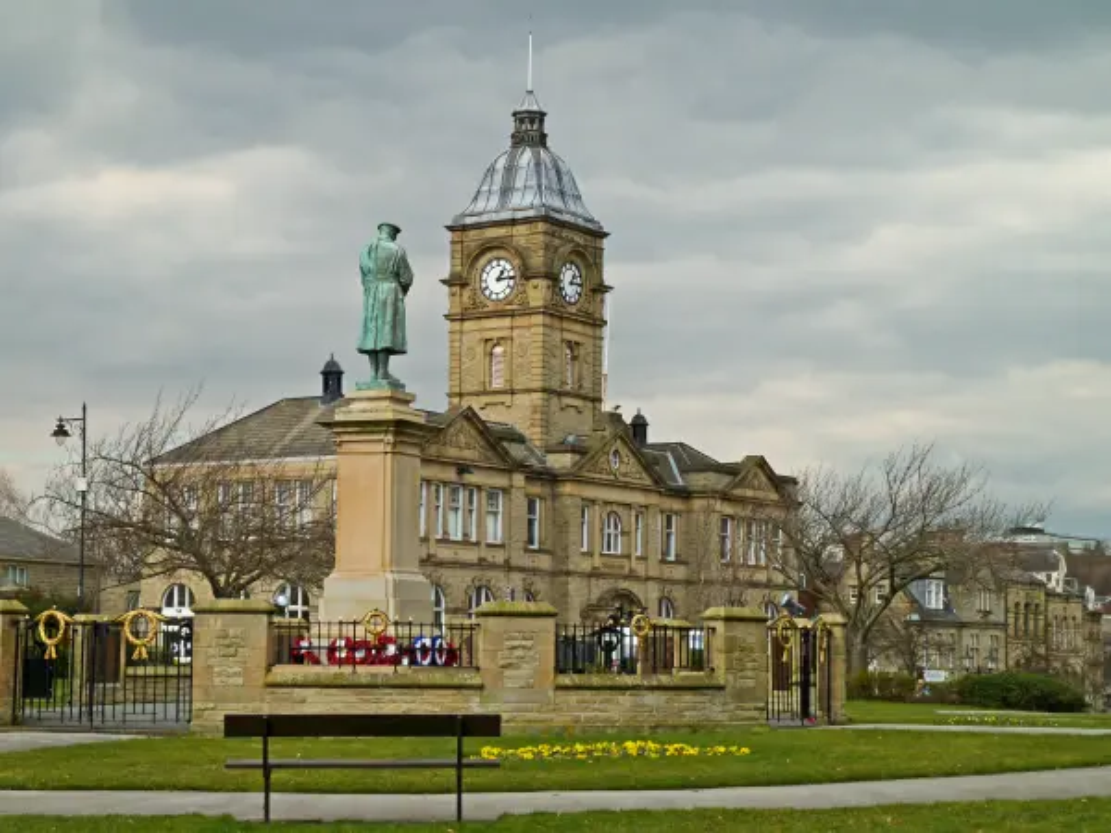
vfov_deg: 20.4
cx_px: 556
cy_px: 416
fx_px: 2311
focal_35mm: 72
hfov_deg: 27.0
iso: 80
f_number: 4.5
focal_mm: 11.9
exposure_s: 1/400
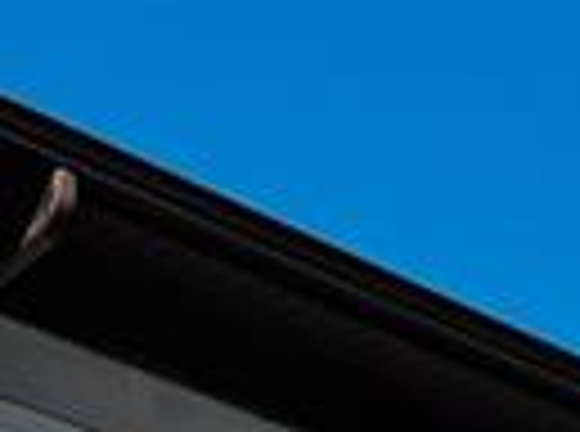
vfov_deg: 6.6
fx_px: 3459
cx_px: 504
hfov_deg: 9.5
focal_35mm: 207
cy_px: 1192
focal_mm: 5.96
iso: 50
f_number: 1.6
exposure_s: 1/8333
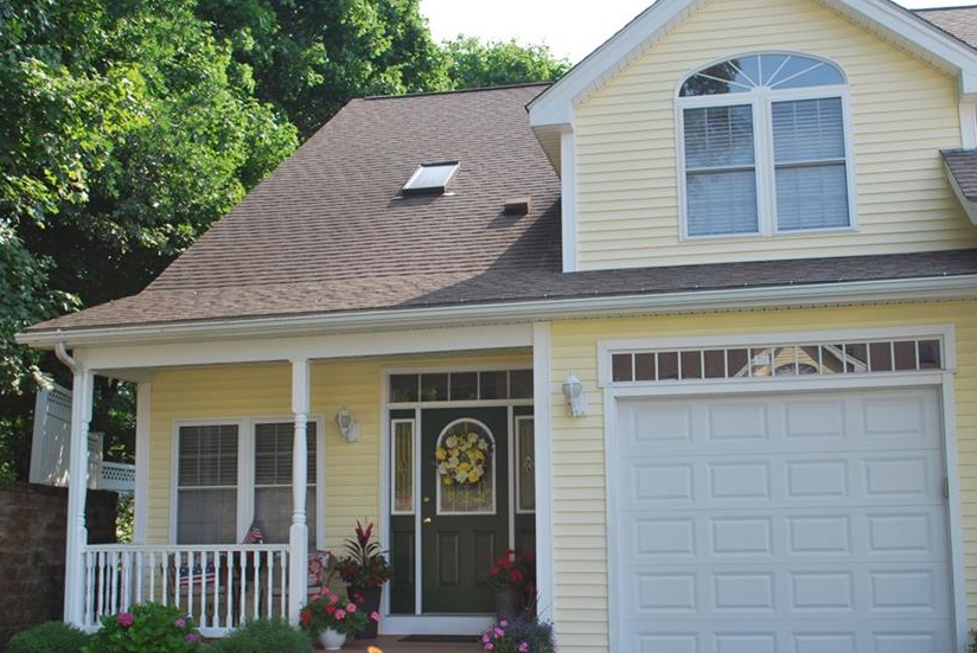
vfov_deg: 32.7
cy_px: 363
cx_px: 544
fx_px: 1114
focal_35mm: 41
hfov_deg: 47.3
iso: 100
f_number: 6.3
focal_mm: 22
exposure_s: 1/160
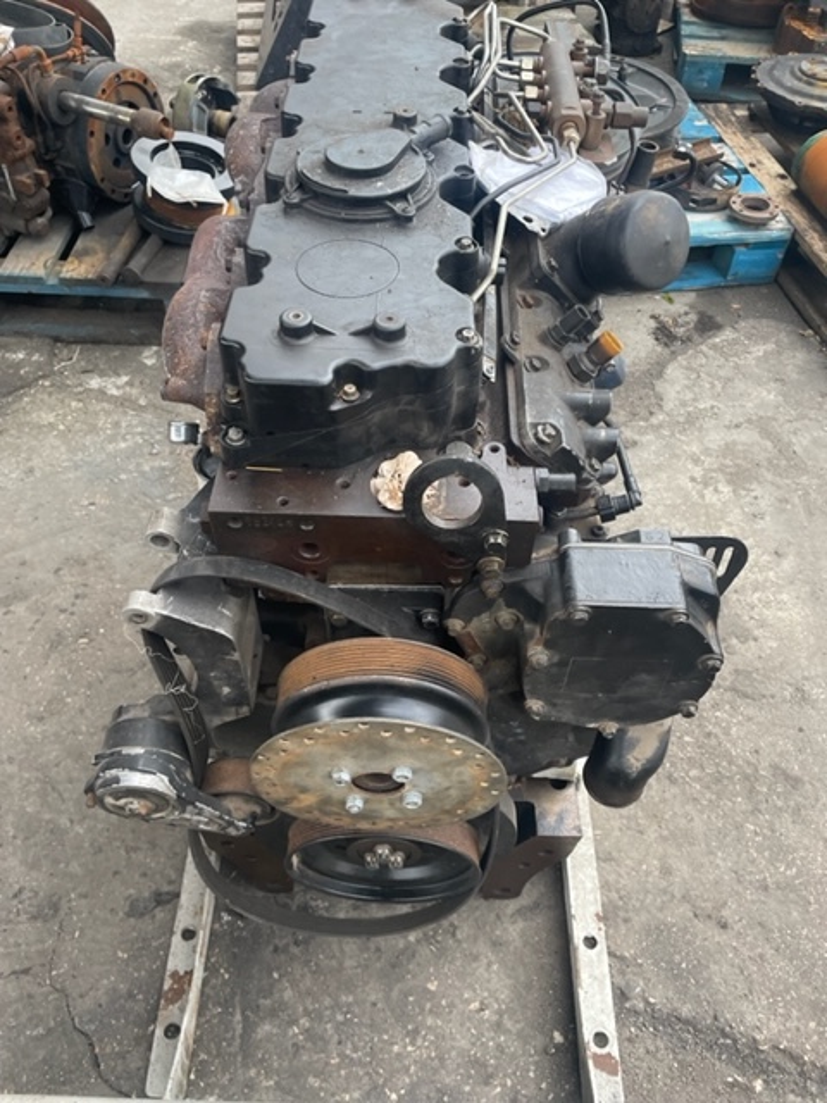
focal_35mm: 26
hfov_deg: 53.1
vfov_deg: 67.3
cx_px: 414
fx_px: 828
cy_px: 552
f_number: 1.6
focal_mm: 4.2
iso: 100
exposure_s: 1/121
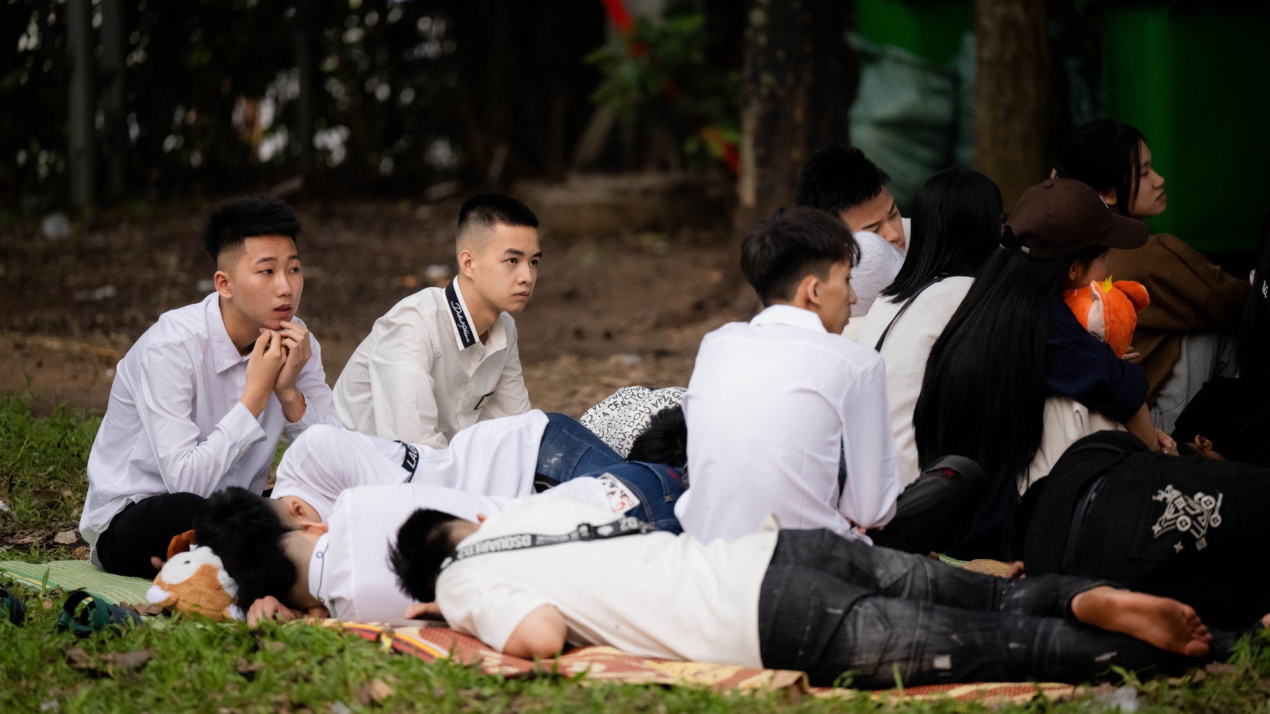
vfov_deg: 5.9
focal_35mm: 205
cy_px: 305
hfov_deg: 10.5
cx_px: 634
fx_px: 6903
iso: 3200
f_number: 2.8
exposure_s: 1/320
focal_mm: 195
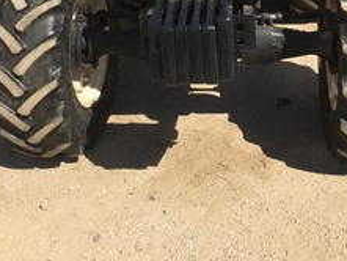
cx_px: 203
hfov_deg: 35.4
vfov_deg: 24.7
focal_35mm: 54
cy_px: -44
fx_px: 542
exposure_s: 1/1326
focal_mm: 4.15
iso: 25
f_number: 2.2
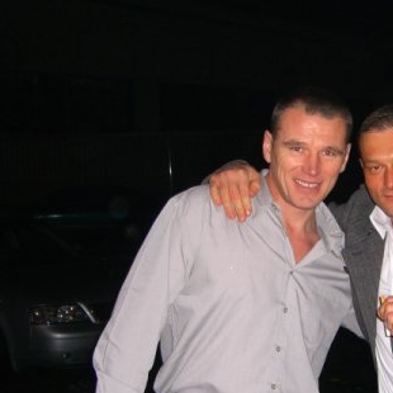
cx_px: 327
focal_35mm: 65
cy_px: 248
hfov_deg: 25.9
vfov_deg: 26.4
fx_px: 835
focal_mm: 7.9
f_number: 2.8
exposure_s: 1/60
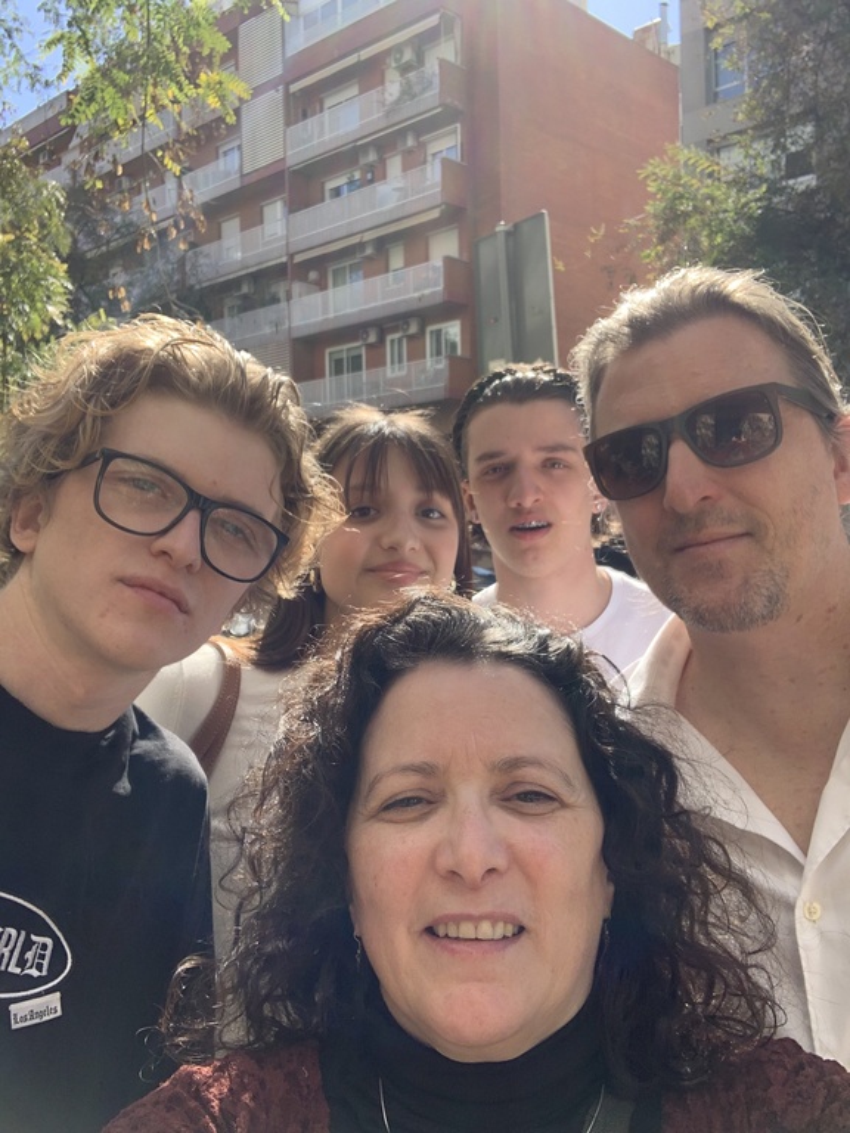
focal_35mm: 32
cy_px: 566
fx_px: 1048
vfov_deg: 56.8
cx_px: 425
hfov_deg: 44.2
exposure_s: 1/224
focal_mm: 2.87
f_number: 2.2
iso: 16
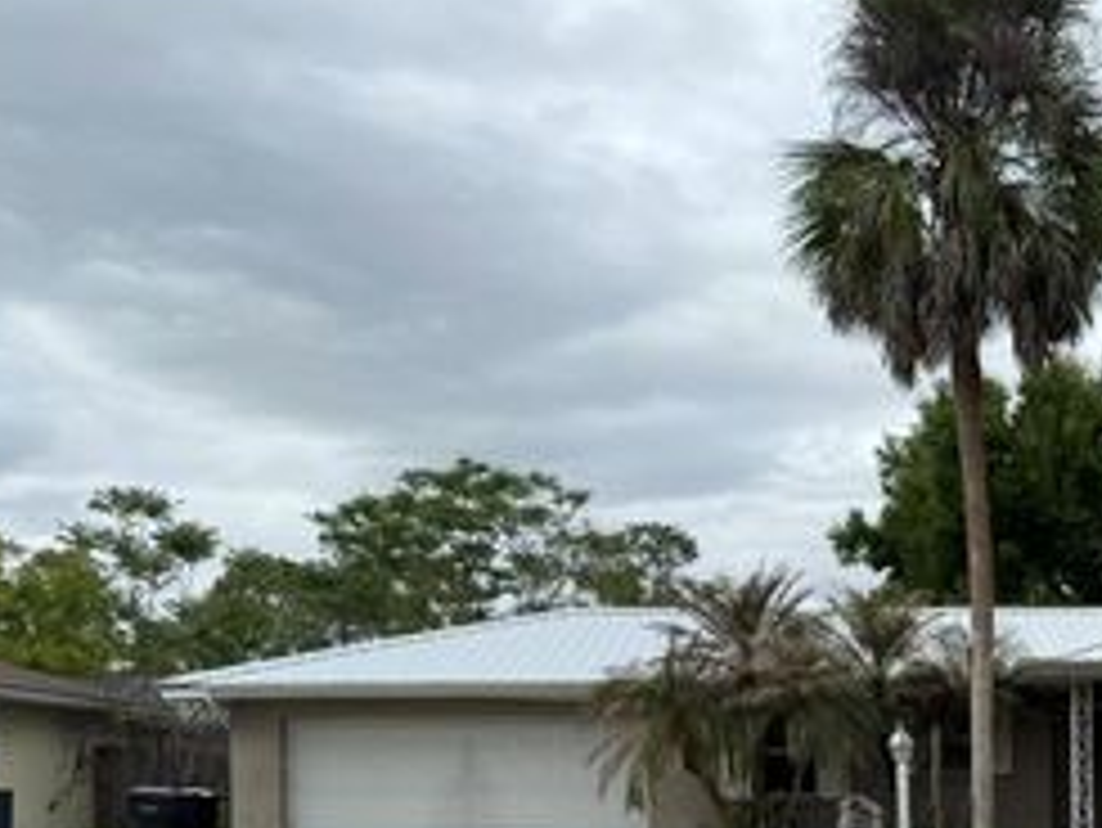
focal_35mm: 49
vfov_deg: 28.3
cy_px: 785
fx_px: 1561
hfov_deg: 36.5
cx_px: 994
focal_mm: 6.76
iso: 80
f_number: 1.78
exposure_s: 1/3247
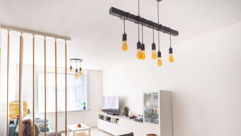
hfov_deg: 81.2
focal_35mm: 22
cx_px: 124
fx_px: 141
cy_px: 90
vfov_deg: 50.6
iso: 200
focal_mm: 8
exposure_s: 1/80
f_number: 4
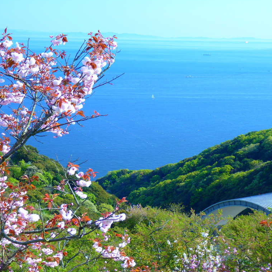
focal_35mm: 75
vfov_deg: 23.1
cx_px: 135
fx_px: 667
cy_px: 136
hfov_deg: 23.1
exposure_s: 1/80
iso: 80
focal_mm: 11.1
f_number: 3.4
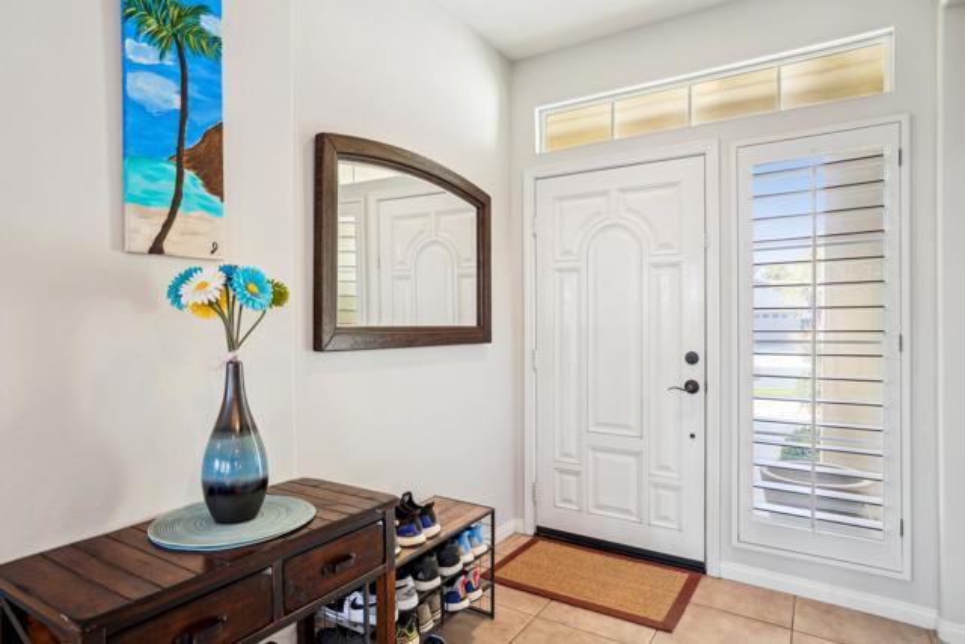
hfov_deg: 86.9
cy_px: 322
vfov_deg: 64.6
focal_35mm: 19
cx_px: 482
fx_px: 509
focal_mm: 19
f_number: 8
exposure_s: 1/13
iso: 400
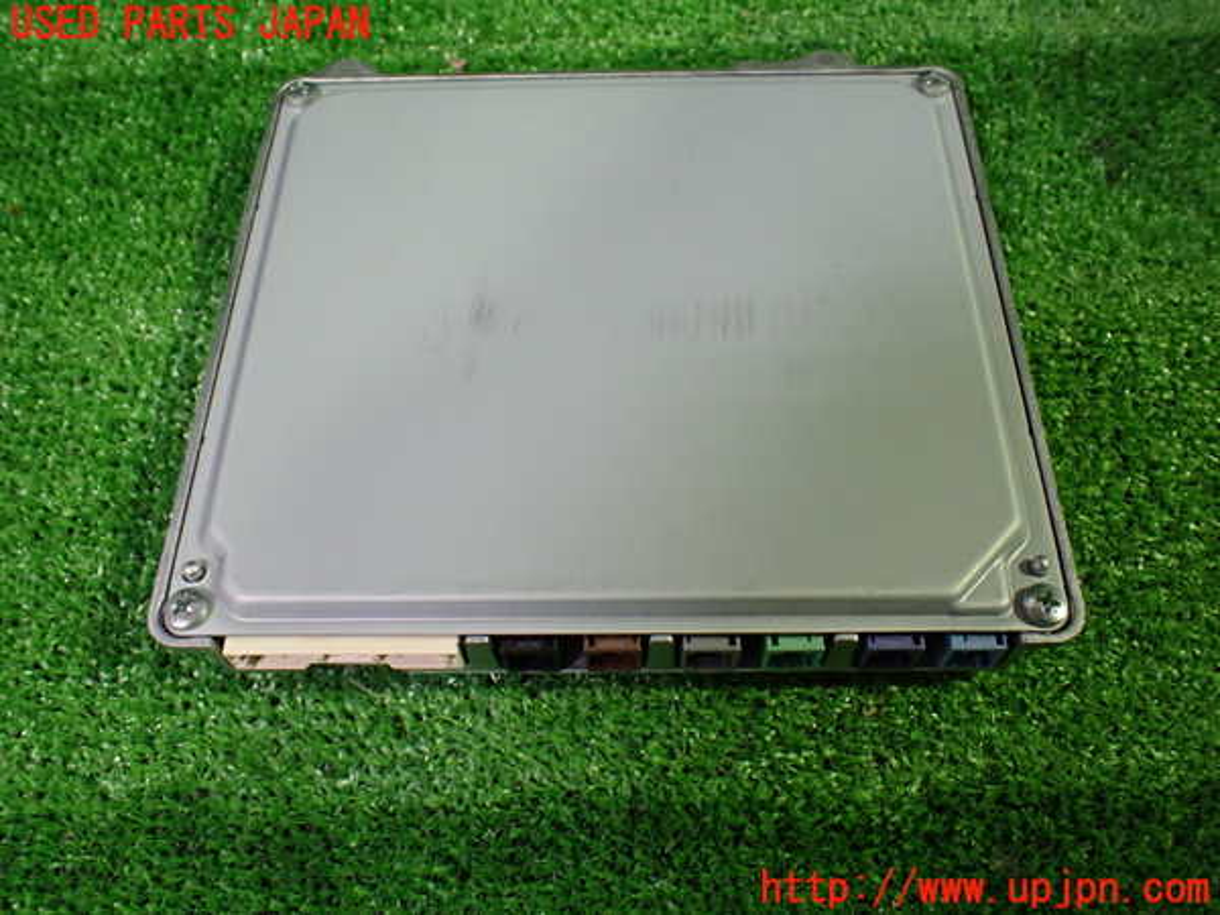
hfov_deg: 60.0
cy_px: 458
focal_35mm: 30
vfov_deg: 46.8
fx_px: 1057
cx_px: 610
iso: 800
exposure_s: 1/100
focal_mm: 5.4
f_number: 2.3
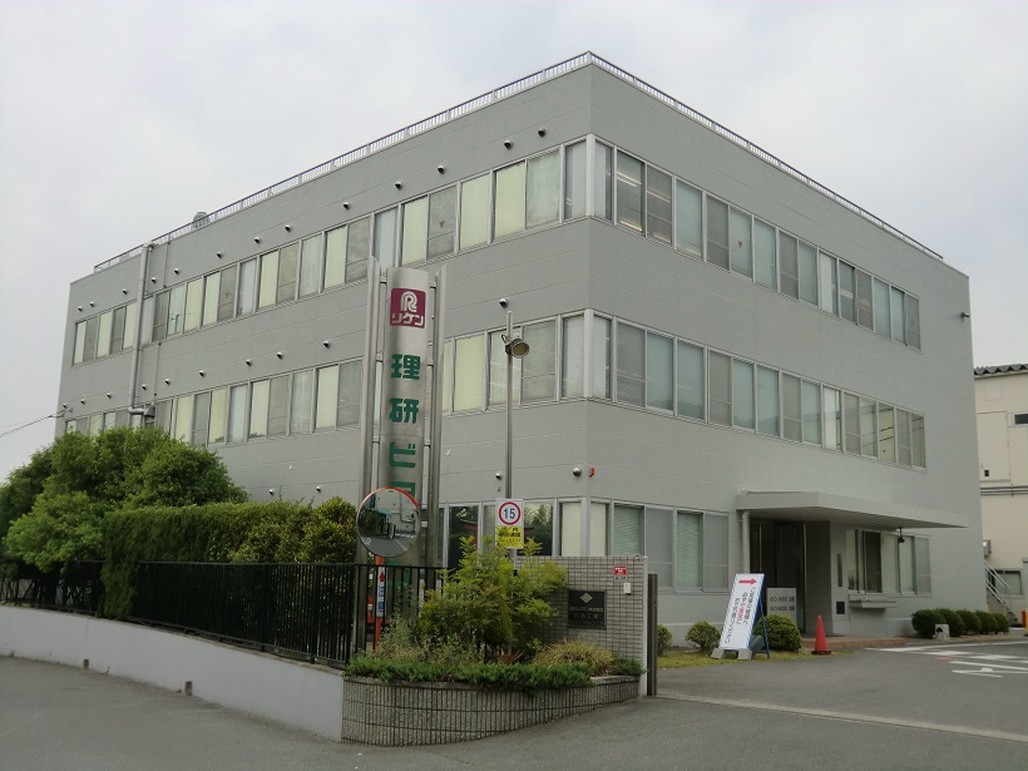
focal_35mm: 34
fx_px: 1010
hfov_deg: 54.0
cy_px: 386
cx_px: 514
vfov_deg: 41.8
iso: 64
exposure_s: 1/640
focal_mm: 6.1
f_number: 3.6
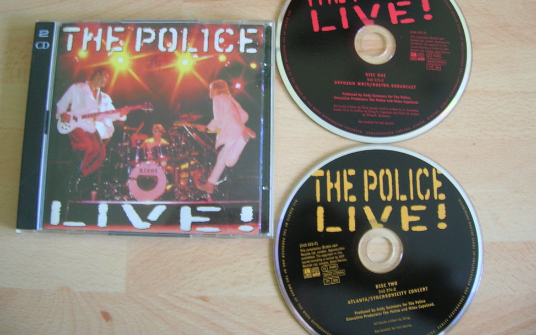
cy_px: 139
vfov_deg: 34.4
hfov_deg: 52.8
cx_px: 267
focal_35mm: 37
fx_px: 540
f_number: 2.9
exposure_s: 1/3.9
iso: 65
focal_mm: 5.7
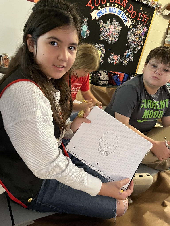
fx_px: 170
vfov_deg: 67.3
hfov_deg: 53.1
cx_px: 85
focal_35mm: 26
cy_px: 113
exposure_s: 1/30
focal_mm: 5.1
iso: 500
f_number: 1.6
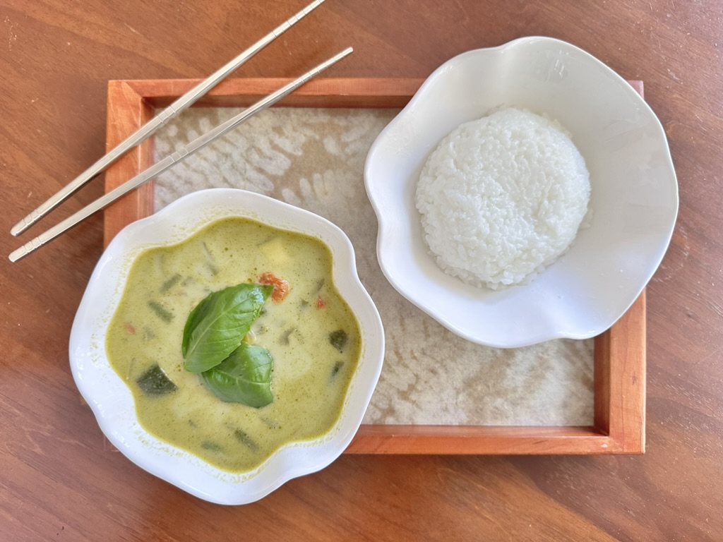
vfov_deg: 56.8
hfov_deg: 71.6
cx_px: 362
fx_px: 501
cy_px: 271
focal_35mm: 24
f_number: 1.78
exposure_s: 1/121
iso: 200
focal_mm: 6.86
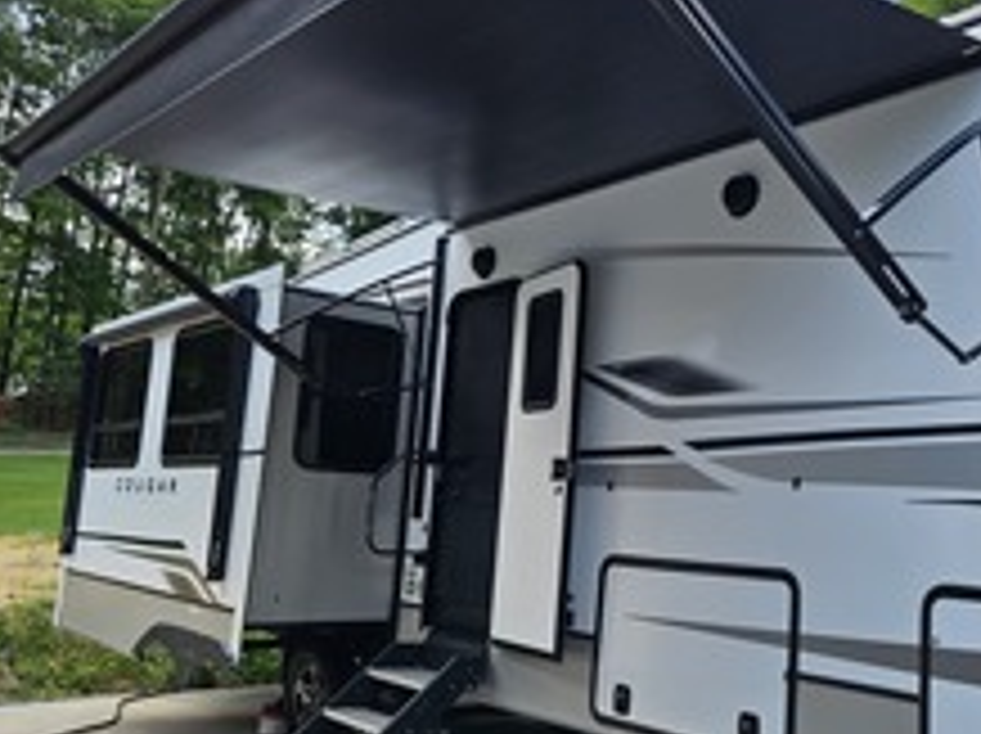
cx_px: 706
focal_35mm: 37
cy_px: 399
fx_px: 1047
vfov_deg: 38.6
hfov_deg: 48.7
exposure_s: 1/666
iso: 25
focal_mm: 5.4
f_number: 1.8
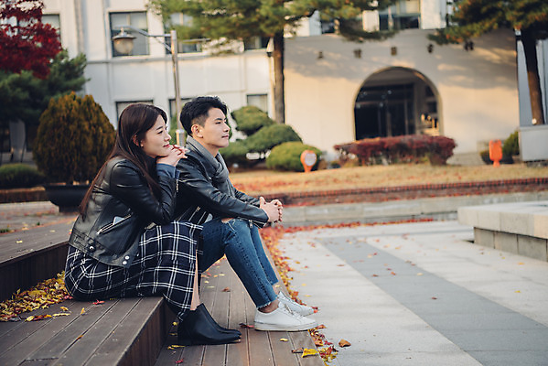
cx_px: 274
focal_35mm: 58
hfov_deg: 34.5
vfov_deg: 23.4
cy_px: 183
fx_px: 883
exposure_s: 1/500
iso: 250
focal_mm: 58
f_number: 3.2
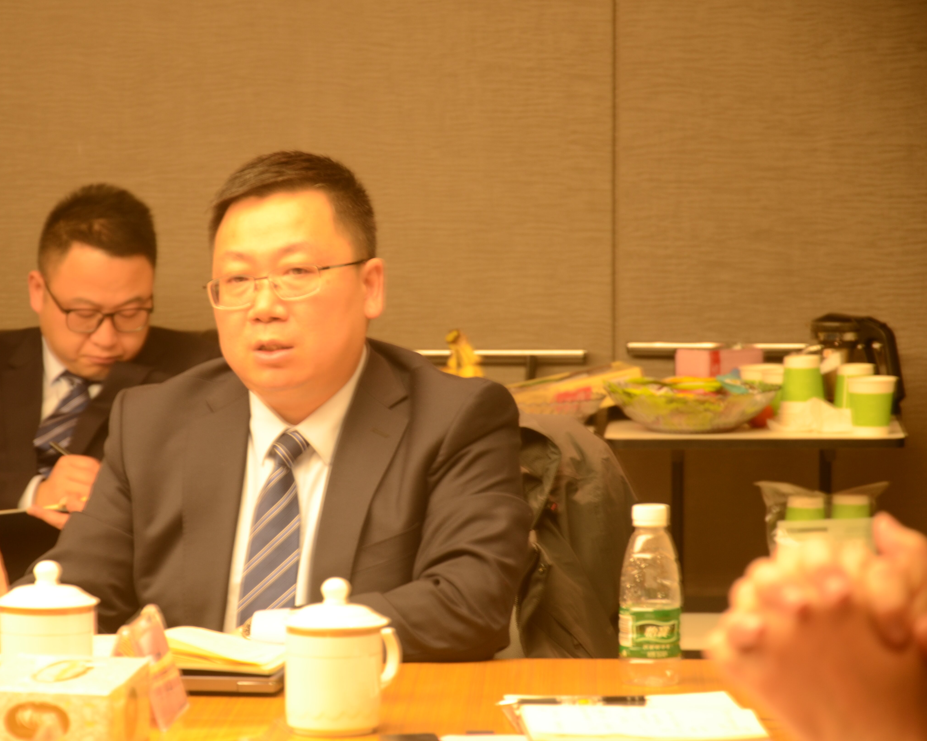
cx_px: 370
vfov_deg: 9.3
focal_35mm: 167
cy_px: 371
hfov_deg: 11.5
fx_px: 4582
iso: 200
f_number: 5.6
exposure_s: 1/8
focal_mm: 98
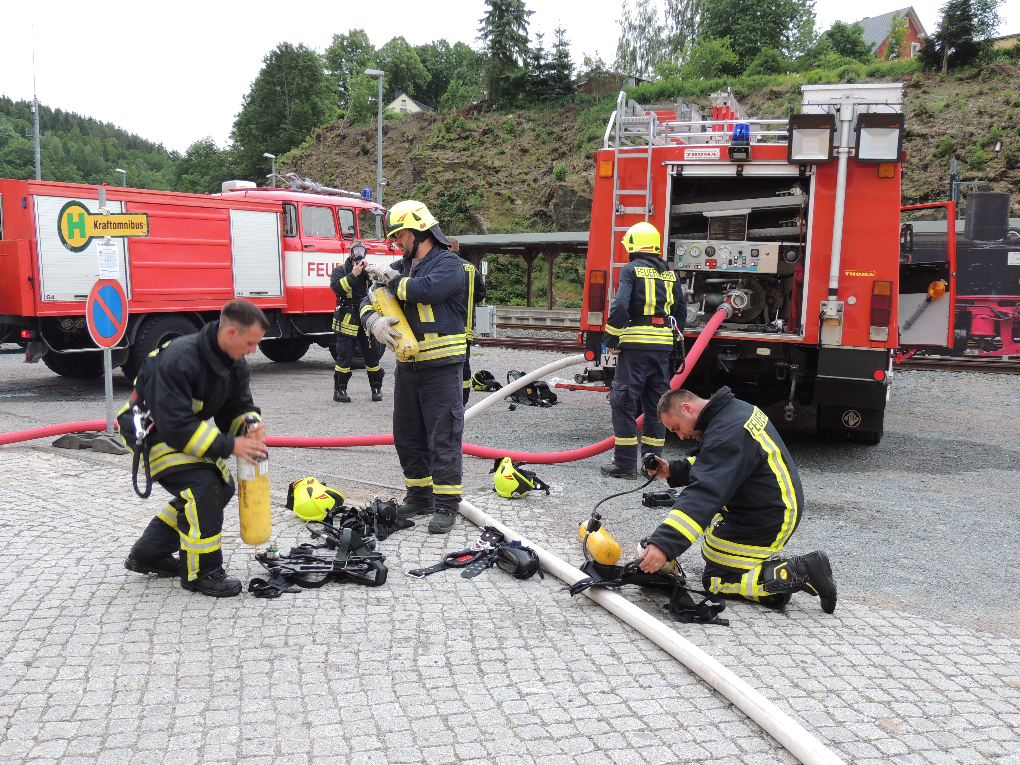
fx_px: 972
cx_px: 510
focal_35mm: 33
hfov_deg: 55.4
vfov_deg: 42.9
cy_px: 382
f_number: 3.2
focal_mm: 5.8
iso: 100
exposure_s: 1/50
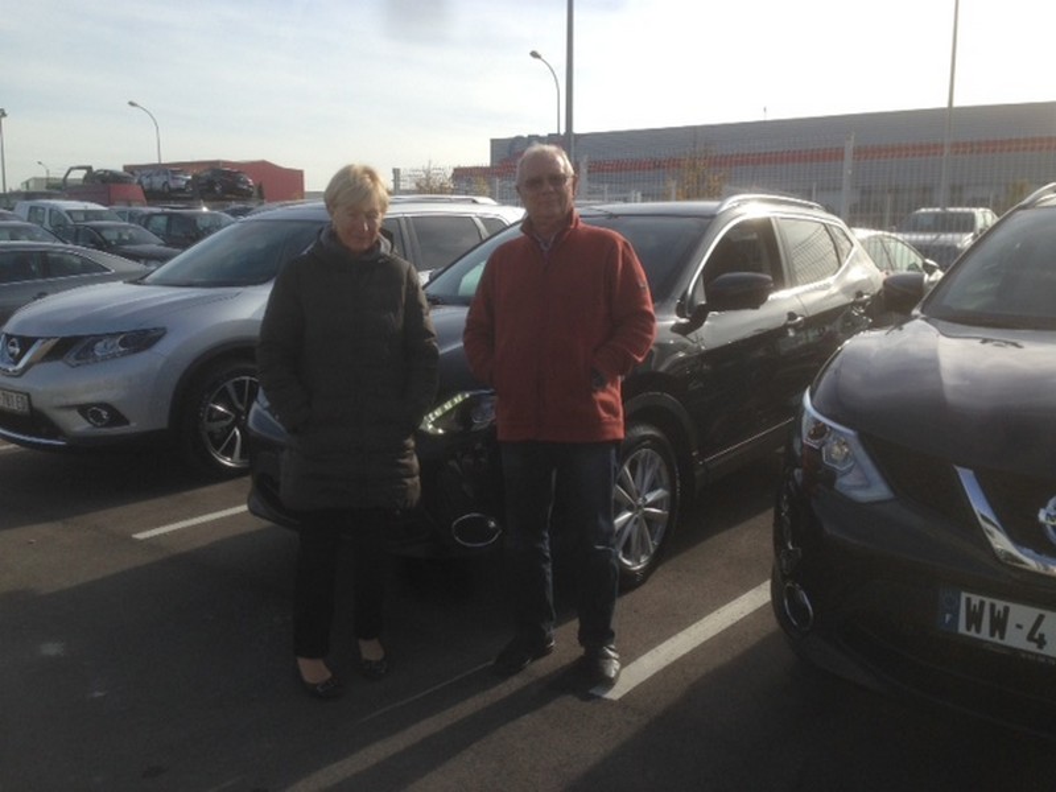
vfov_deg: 42.9
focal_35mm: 33
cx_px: 528
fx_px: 1007
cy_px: 396
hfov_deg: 55.4
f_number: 2.4
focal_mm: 4.12
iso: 50
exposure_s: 1/1290
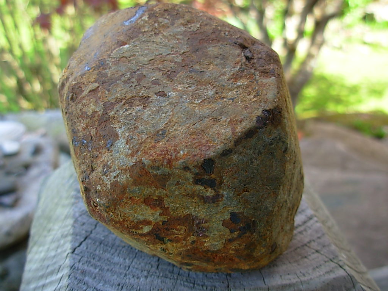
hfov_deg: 49.0
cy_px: 146
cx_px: 194
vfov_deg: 37.7
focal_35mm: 38
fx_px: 426
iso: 50
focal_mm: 6.3
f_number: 2.9
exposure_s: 1/80.6
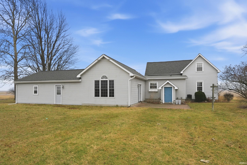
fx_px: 160
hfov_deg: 75.5
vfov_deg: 54.6
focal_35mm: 23
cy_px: 82
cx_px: 124
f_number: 4
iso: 1000
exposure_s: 1/4000
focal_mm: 15.5
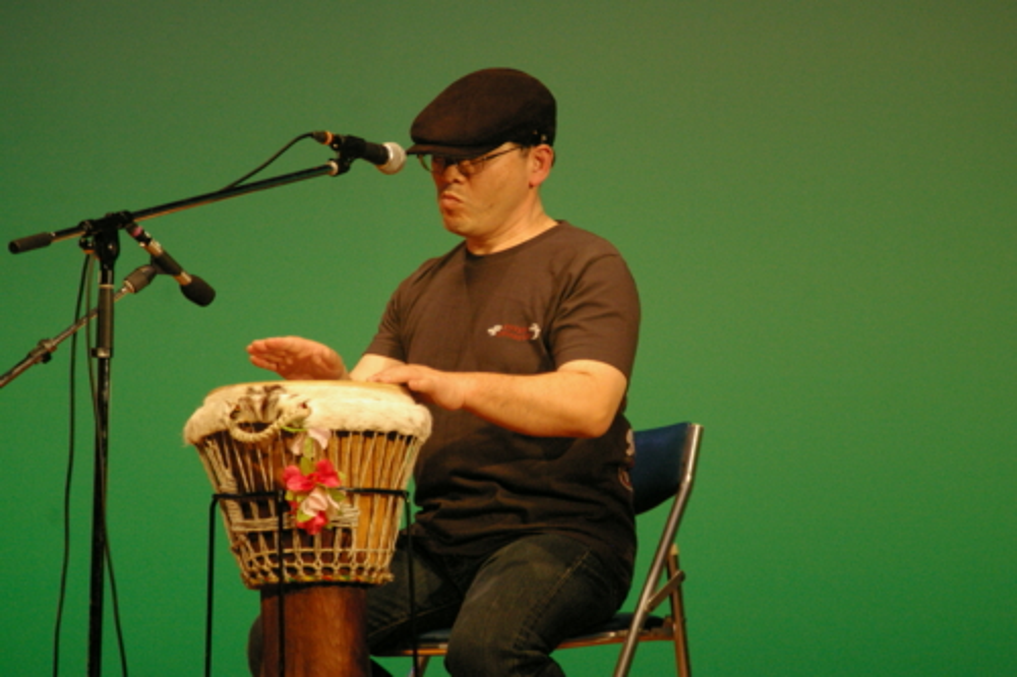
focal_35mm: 255
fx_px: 7201
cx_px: 508
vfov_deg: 5.4
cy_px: 338
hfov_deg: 8.1
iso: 1600
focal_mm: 170
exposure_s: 1/250
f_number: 5.6
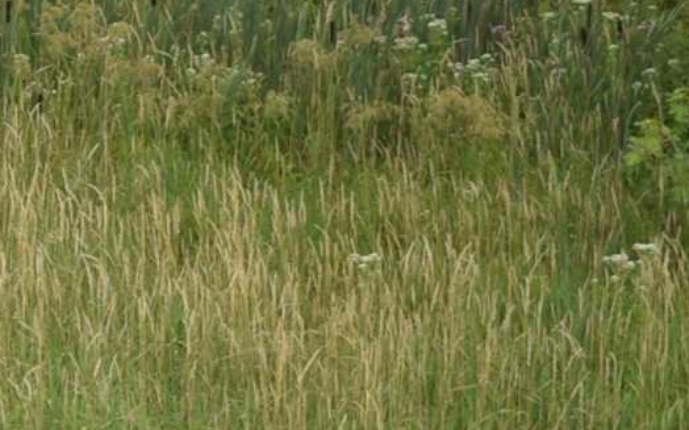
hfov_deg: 7.5
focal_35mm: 260
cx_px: -1072
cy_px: -608
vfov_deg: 4.9
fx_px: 4880
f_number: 7.1
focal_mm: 29
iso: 100
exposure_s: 1/200
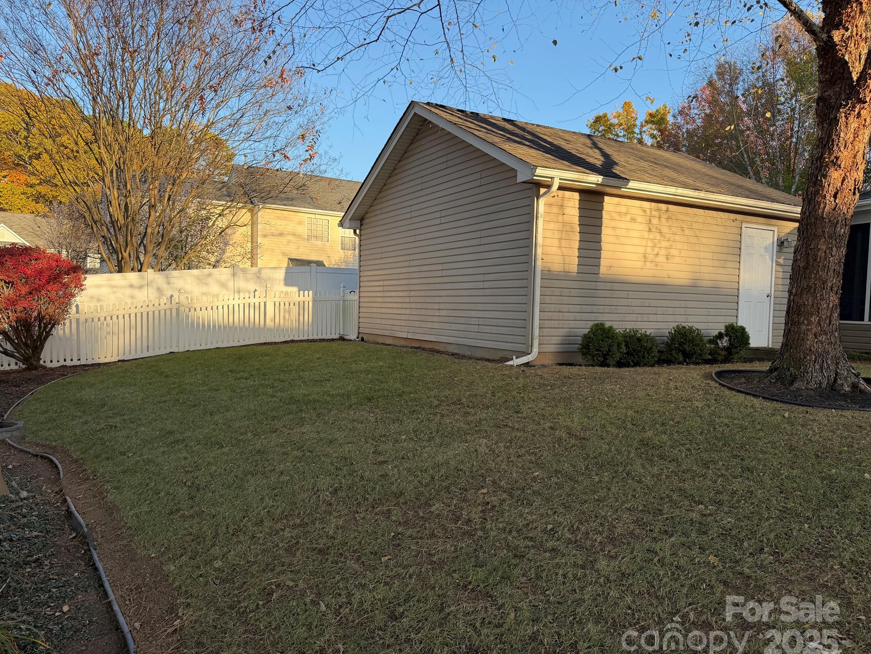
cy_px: 339
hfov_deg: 69.4
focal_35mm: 25
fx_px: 629
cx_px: 418
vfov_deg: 54.9
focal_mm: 6.76
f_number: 1.78
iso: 100
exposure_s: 1/1192
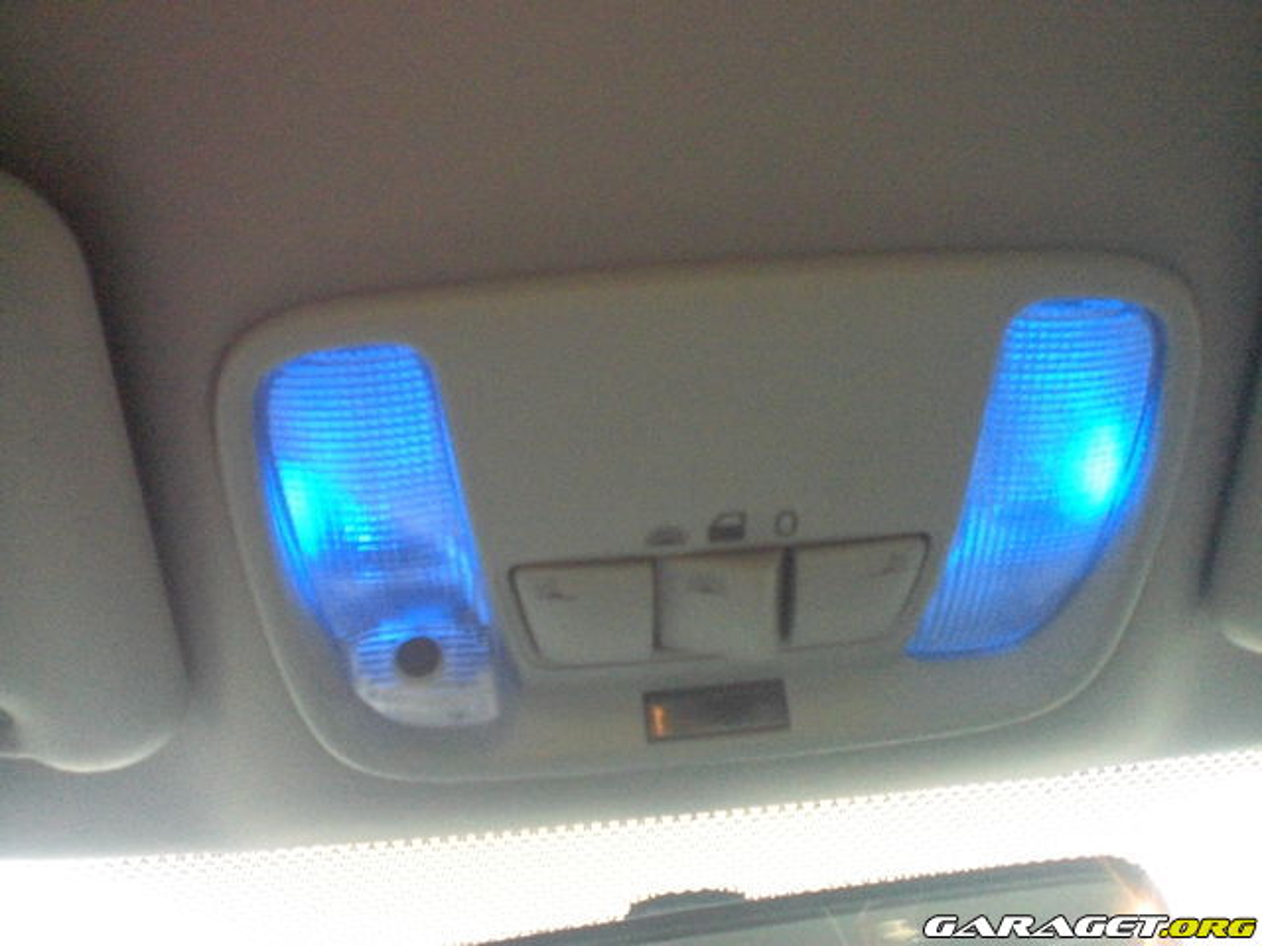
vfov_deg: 37.7
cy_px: 473
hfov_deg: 49.0
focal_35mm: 38
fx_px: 1385
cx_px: 631
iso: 800
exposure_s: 1/60
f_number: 3.1
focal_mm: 6.3
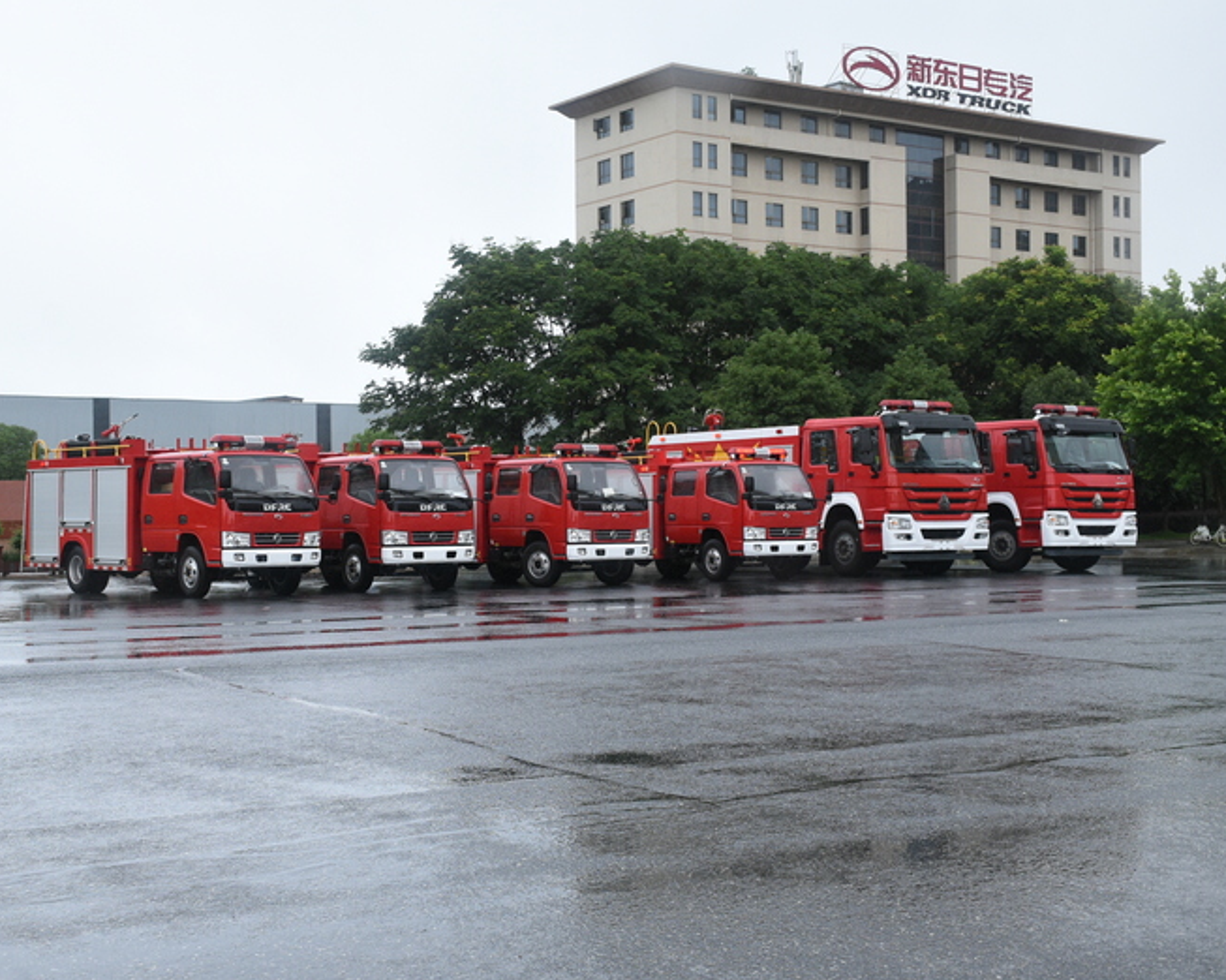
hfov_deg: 39.8
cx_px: 522
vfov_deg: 32.3
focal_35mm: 47
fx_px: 1689
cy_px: 498
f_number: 8
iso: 800
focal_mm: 27
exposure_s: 1/250
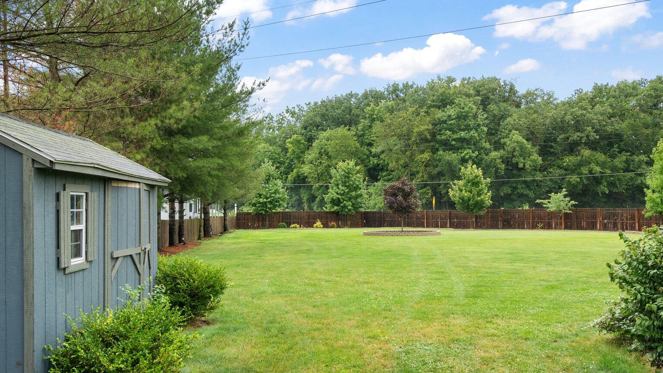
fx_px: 615
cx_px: 356
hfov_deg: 56.6
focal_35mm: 35
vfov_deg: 33.7
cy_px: 194
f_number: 8
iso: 800
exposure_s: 1/60
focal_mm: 25
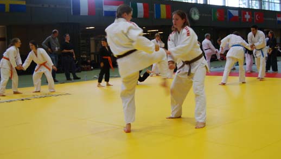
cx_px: 145
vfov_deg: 23.5
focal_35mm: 51
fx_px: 380
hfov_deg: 40.6
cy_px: 74
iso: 200
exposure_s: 1/30
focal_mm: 28
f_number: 4.2
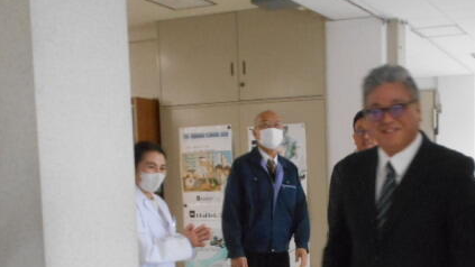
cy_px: 247
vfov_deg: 20.9
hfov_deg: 36.3
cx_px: 357
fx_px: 705
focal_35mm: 56
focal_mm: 5.8
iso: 800
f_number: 3.6
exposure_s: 1/40
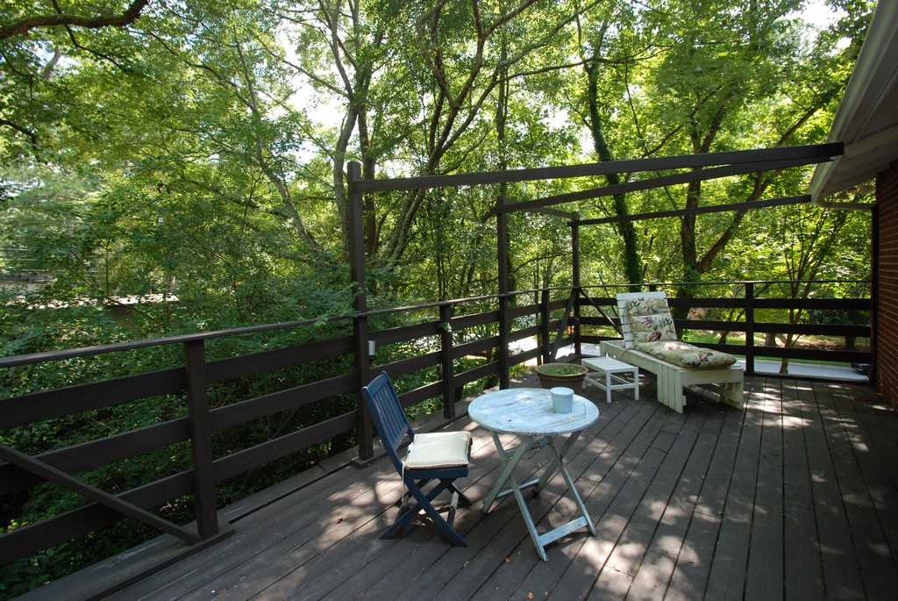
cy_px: 300
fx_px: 375
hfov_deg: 100.3
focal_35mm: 15
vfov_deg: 77.5
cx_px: 449
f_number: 5.6
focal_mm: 10
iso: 400
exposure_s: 1/125
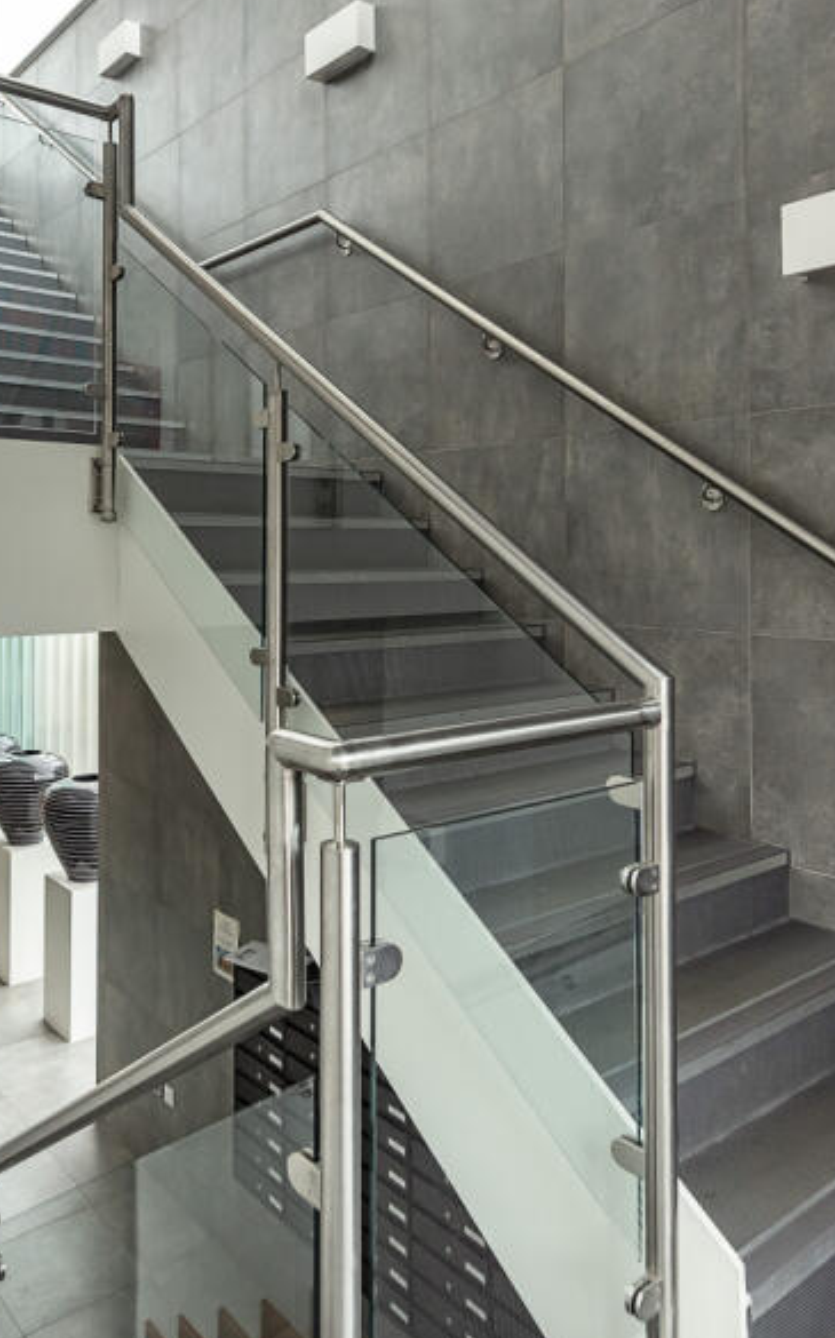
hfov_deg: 49.2
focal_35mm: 25
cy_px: 636
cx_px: 405
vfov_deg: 72.5
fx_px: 911
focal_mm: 14
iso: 640
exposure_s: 1/125
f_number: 5.6
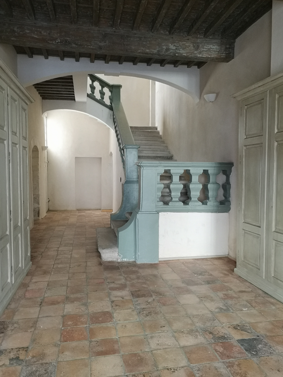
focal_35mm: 27
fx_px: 294
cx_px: 142
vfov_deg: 65.3
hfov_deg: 51.4
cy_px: 188
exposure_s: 1/33.3
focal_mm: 3.95
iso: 200
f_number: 1.8
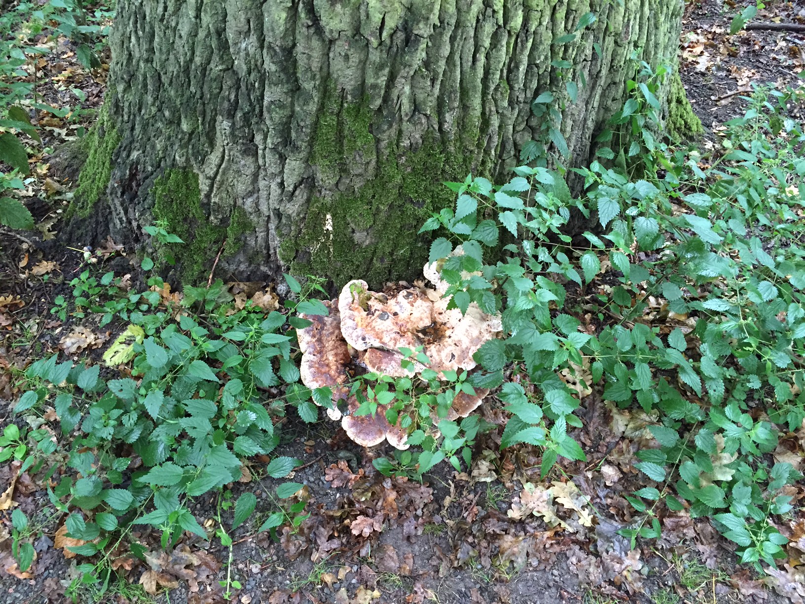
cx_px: 402
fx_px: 674
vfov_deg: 48.2
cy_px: 302
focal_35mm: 29
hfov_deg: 61.7
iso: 200
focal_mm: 4.15
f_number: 2.2
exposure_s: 1/30
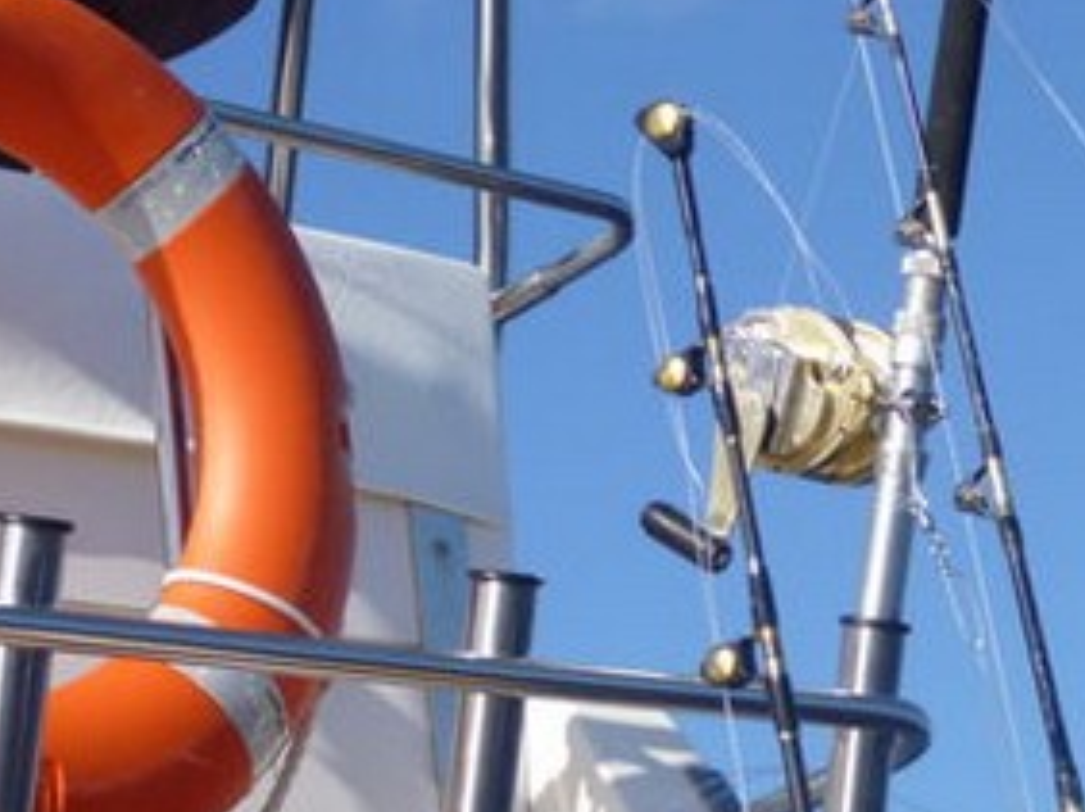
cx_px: 204
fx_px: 3288
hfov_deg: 18.5
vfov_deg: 13.9
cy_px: 8
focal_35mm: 105
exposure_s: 1/500
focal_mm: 8.4
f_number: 4.5
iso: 100
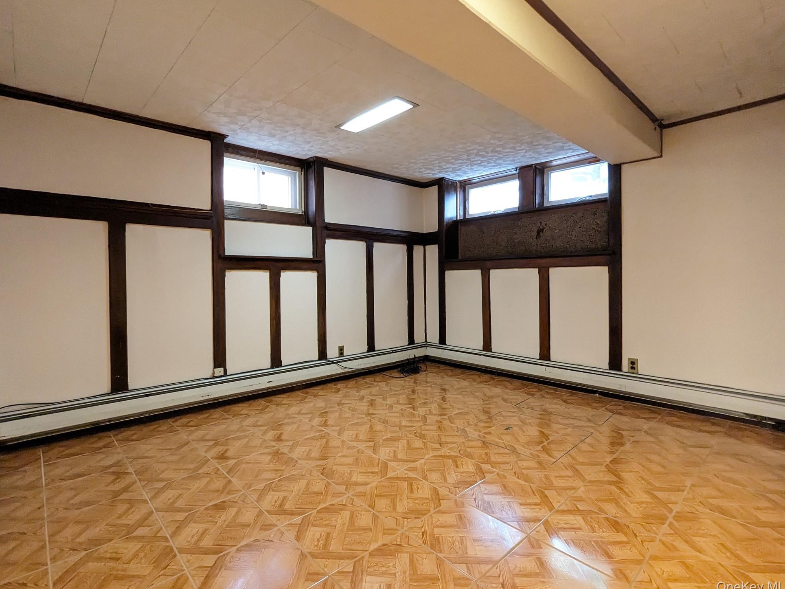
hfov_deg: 91.0
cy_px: 284
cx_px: 382
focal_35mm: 17
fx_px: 386
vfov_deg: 74.7
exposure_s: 1/40
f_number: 2.2
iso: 1525
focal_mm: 2.35
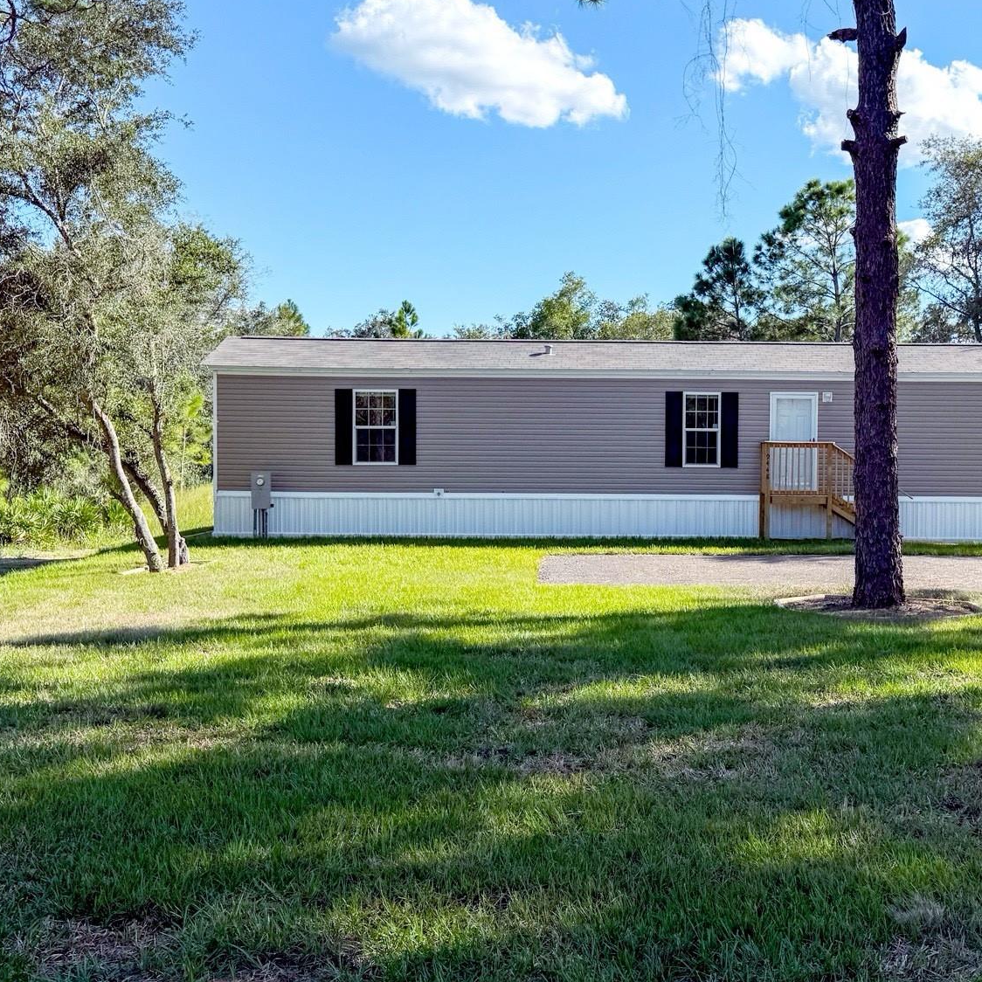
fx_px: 931
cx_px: 619
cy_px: 480
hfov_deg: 54.9
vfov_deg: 55.6
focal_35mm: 29
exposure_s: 1/5300
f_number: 1.8
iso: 80
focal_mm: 6.76
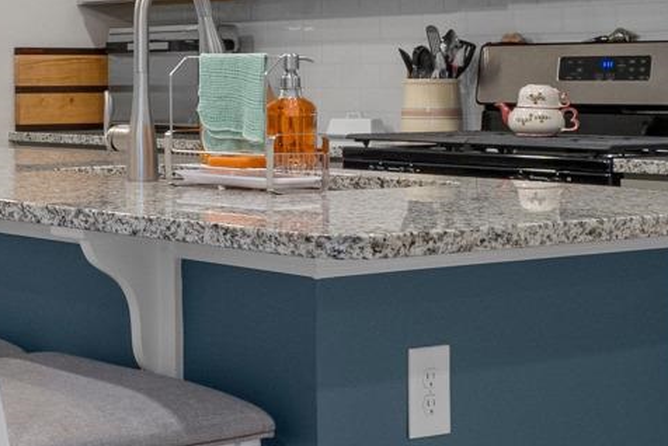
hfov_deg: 20.9
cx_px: -303
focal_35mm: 84
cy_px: 67
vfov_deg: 16.1
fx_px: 1560
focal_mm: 16
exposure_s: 1/15
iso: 1250
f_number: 8
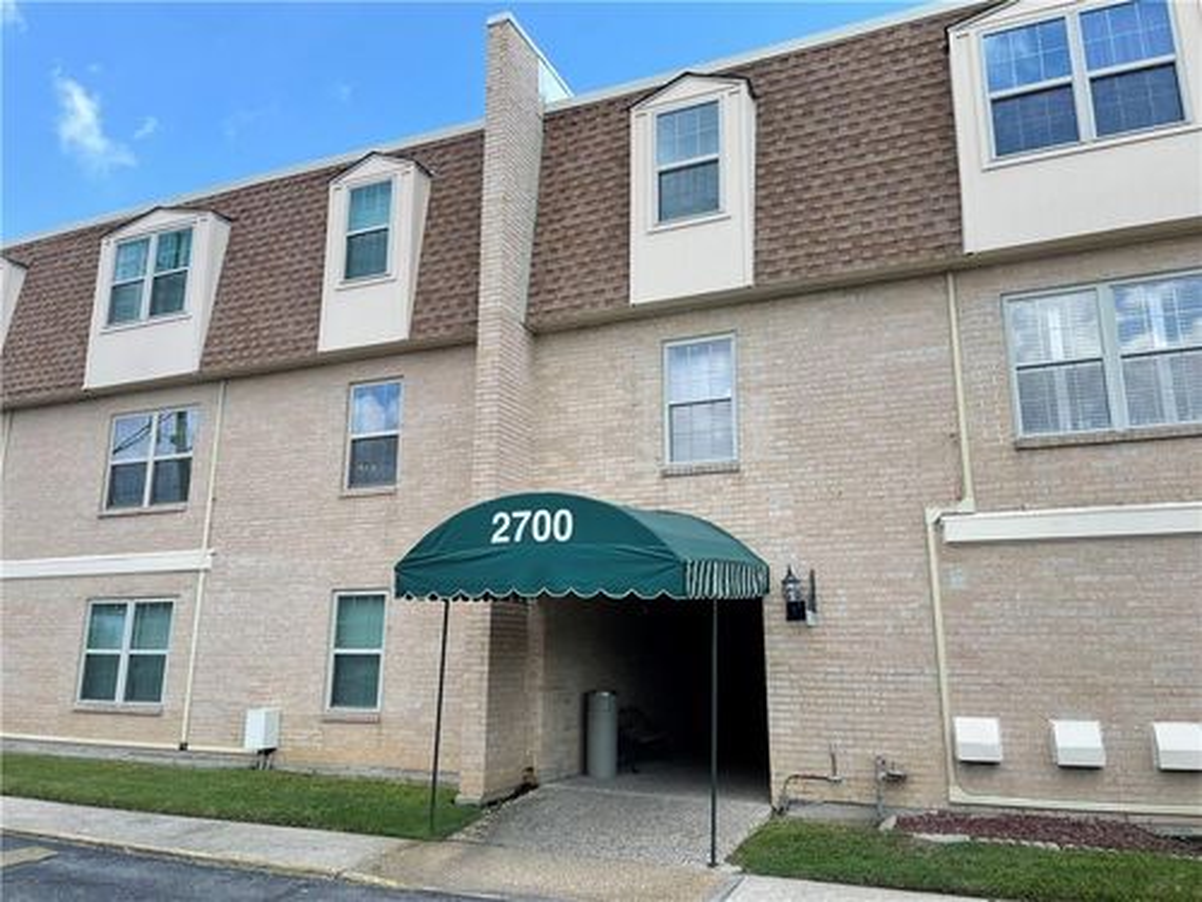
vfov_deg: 53.1
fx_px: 903
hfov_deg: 67.3
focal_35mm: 26
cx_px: 601
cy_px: 451
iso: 32
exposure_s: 1/1715
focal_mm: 4.2
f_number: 1.6
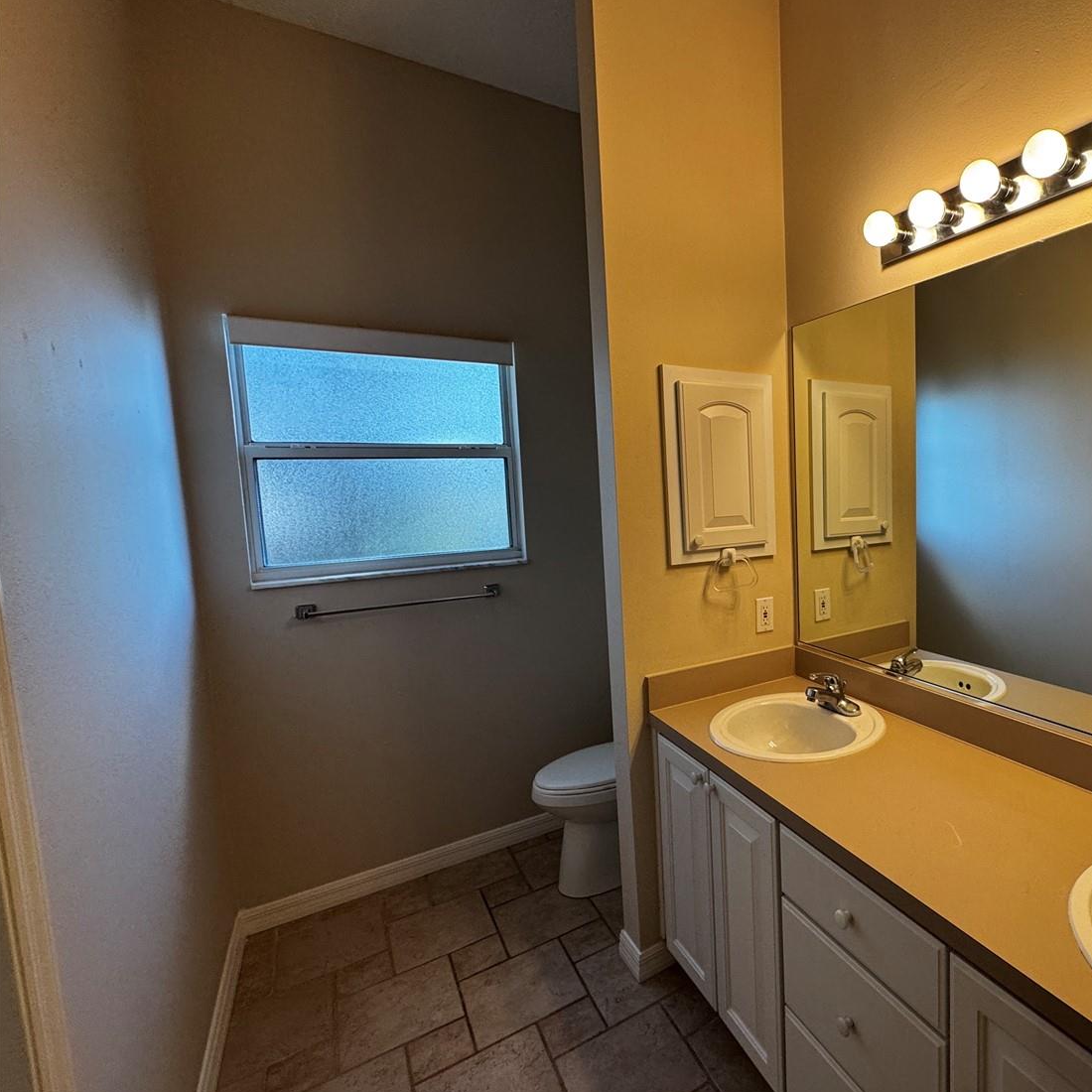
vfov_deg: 80.7
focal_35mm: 18
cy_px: 542
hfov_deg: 76.1
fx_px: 642
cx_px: 789
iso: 200
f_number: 2.2
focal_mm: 2.22
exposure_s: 1/120
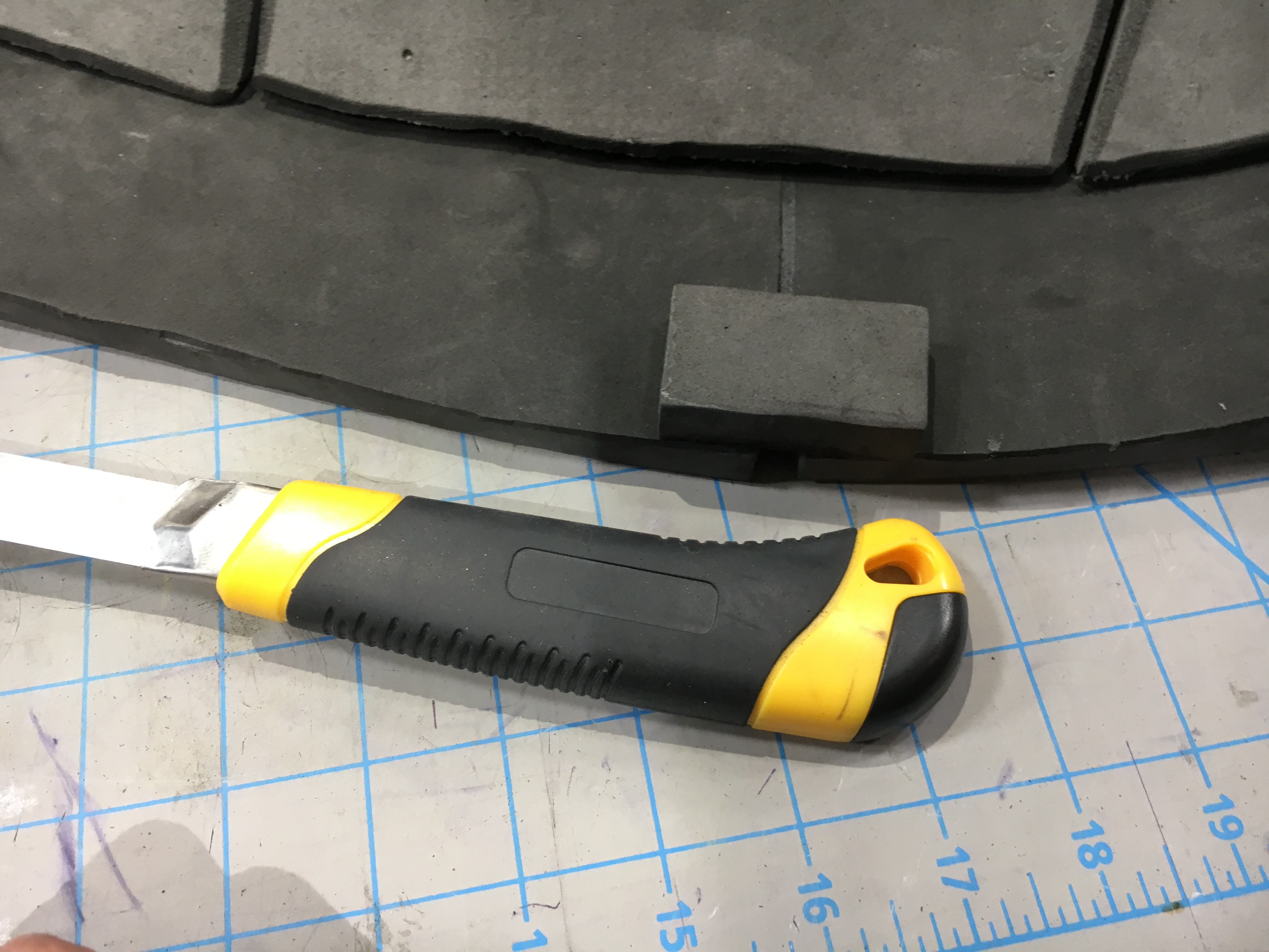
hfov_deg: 61.7
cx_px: 634
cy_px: 476
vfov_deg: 48.2
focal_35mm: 29
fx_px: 1063
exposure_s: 1/30
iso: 64
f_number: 2.2
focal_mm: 4.15
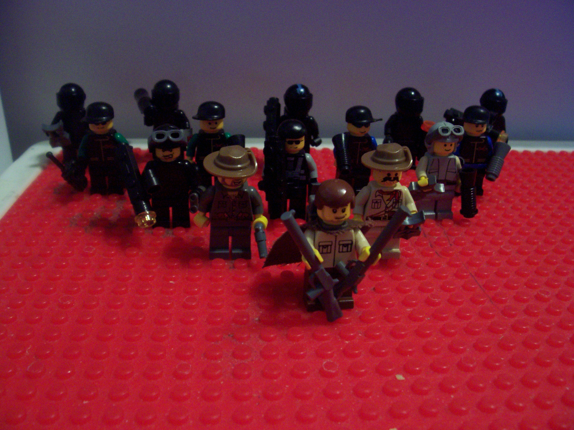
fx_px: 564
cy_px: 215
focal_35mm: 34
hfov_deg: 54.0
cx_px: 287
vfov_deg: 41.8
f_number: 2.7
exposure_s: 1/8
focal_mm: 5.6
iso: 160
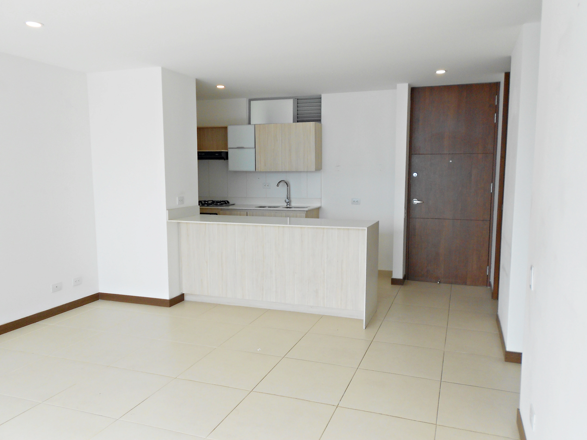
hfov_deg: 67.3
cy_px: 220
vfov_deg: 53.1
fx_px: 441
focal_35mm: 26
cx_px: 294
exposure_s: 1/100
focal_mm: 4.6
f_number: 3.2
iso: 80
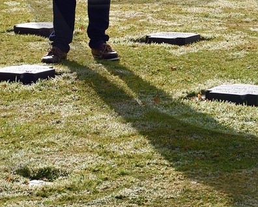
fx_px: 1795
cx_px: 271
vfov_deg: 6.5
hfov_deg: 8.2
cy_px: -102
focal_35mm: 235
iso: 200
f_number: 9
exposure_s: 1/320
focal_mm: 62
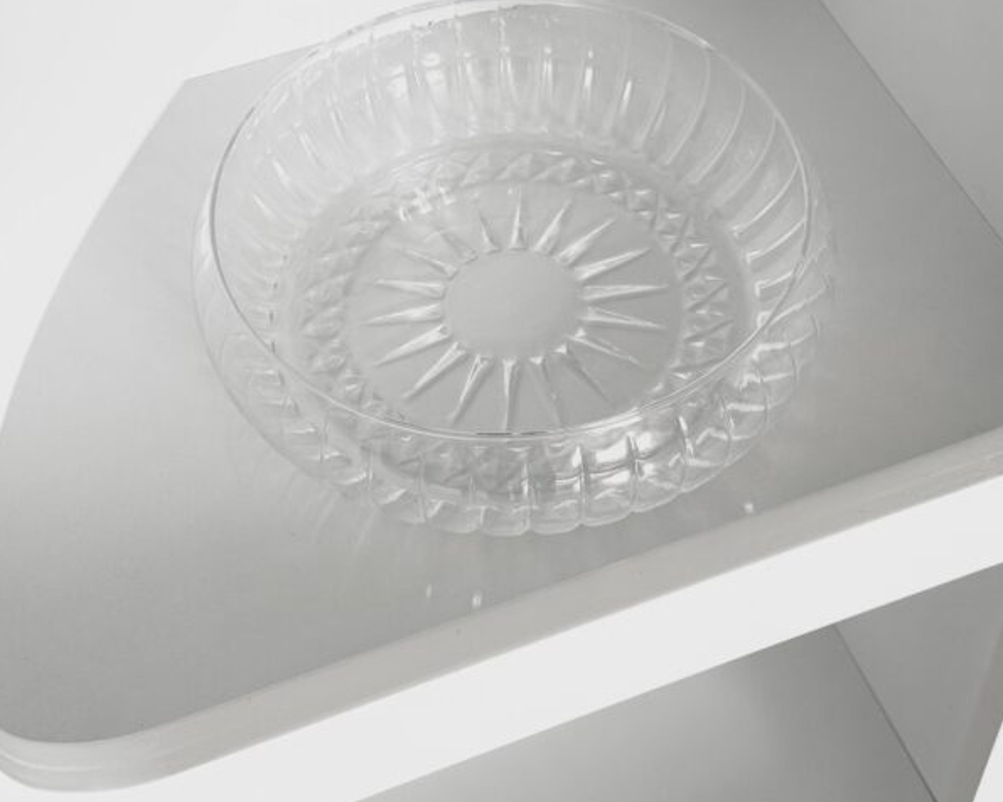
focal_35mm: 63
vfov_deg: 24.0
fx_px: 1870
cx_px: 501
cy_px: 221
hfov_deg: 30.0
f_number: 1.78
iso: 64
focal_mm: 6.76
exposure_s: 1/121
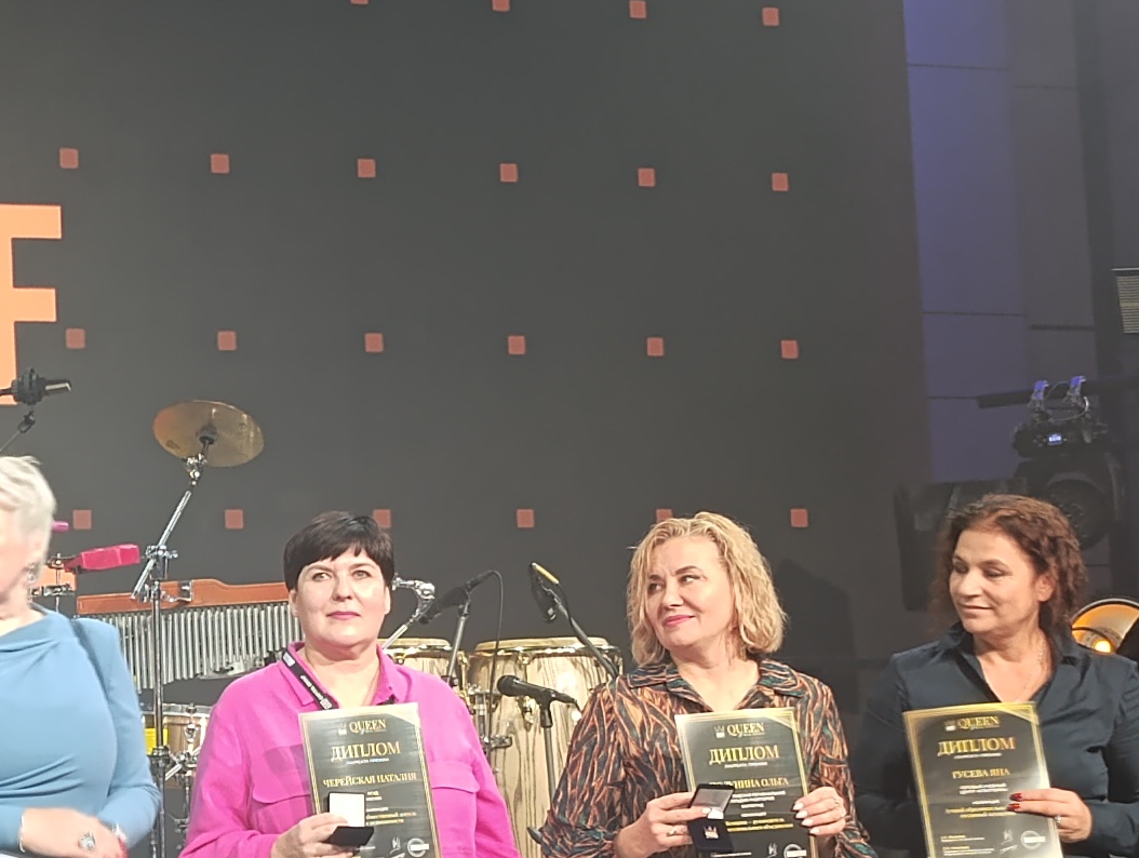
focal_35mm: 89
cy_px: 551
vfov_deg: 16.6
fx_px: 2933
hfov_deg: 20.6
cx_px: -197
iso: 640
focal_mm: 6.14
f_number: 1.6
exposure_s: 1/50
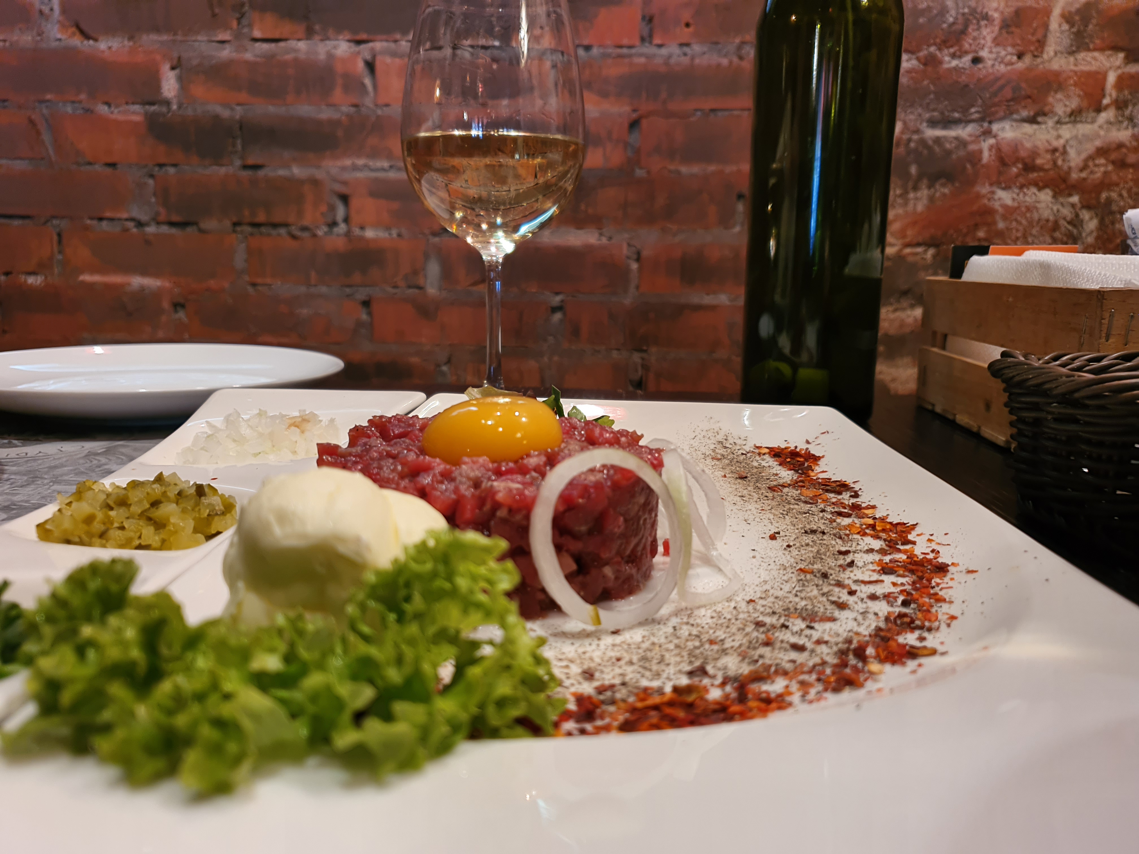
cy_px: 427
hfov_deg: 67.3
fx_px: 856
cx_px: 570
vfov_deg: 53.1
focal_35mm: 26
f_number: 1.5
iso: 50
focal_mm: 4.3
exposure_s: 1/8
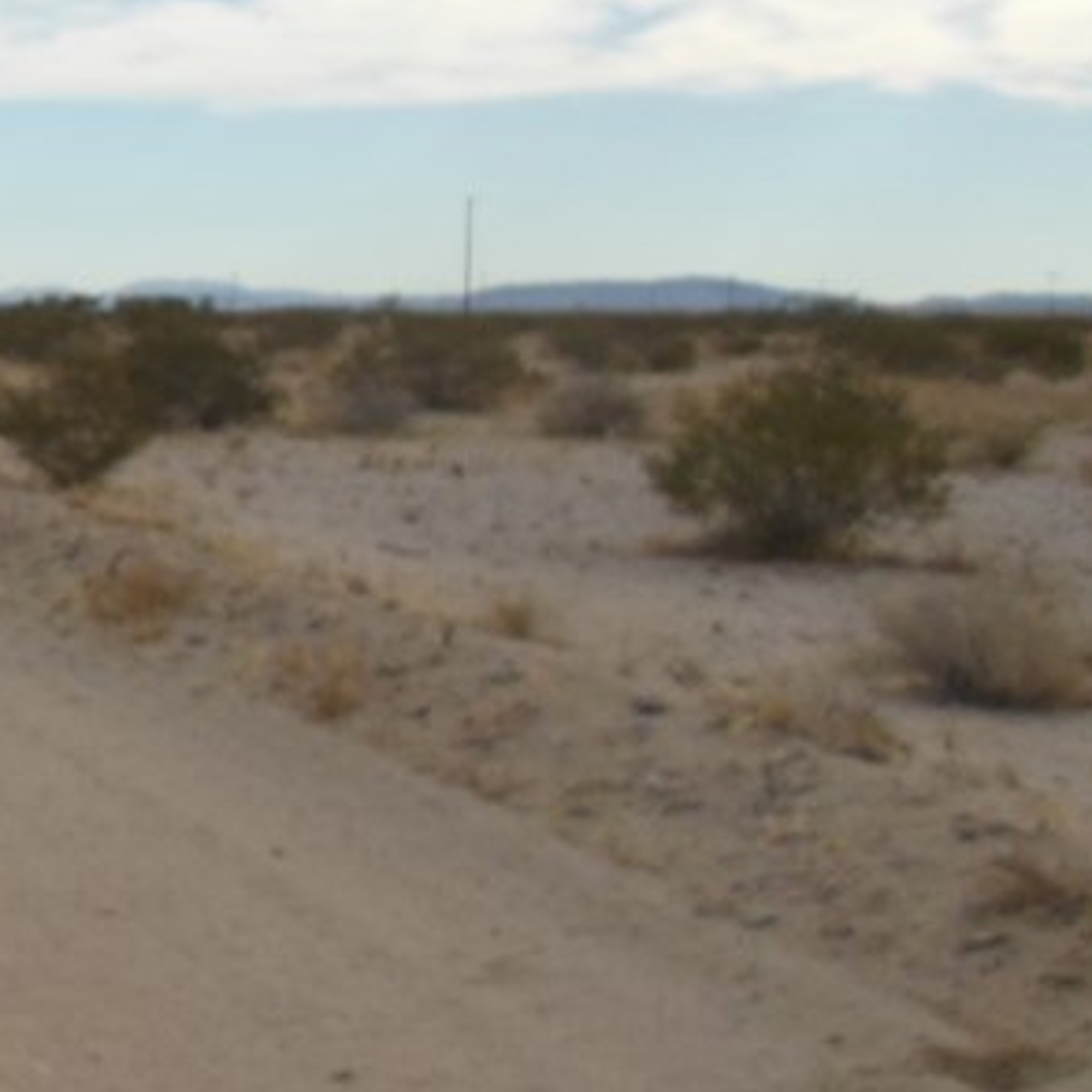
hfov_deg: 18.5
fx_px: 2748
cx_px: -758
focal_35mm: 77
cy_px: 449
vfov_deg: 22.4
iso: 125
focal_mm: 4.5
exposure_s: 1/1500
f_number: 3.2
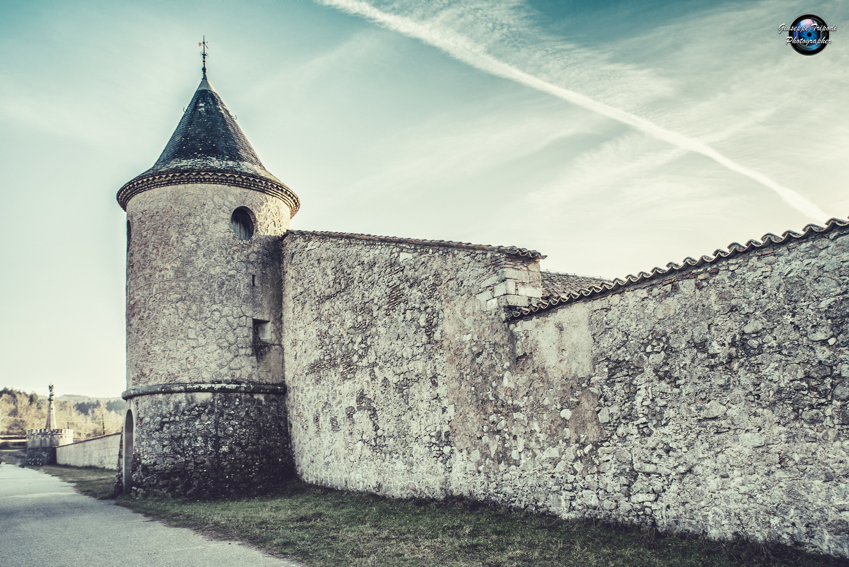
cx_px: 424
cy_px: 284
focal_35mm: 30
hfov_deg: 61.9
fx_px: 708
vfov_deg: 43.6
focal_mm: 30
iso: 400
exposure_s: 1/125
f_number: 7.1
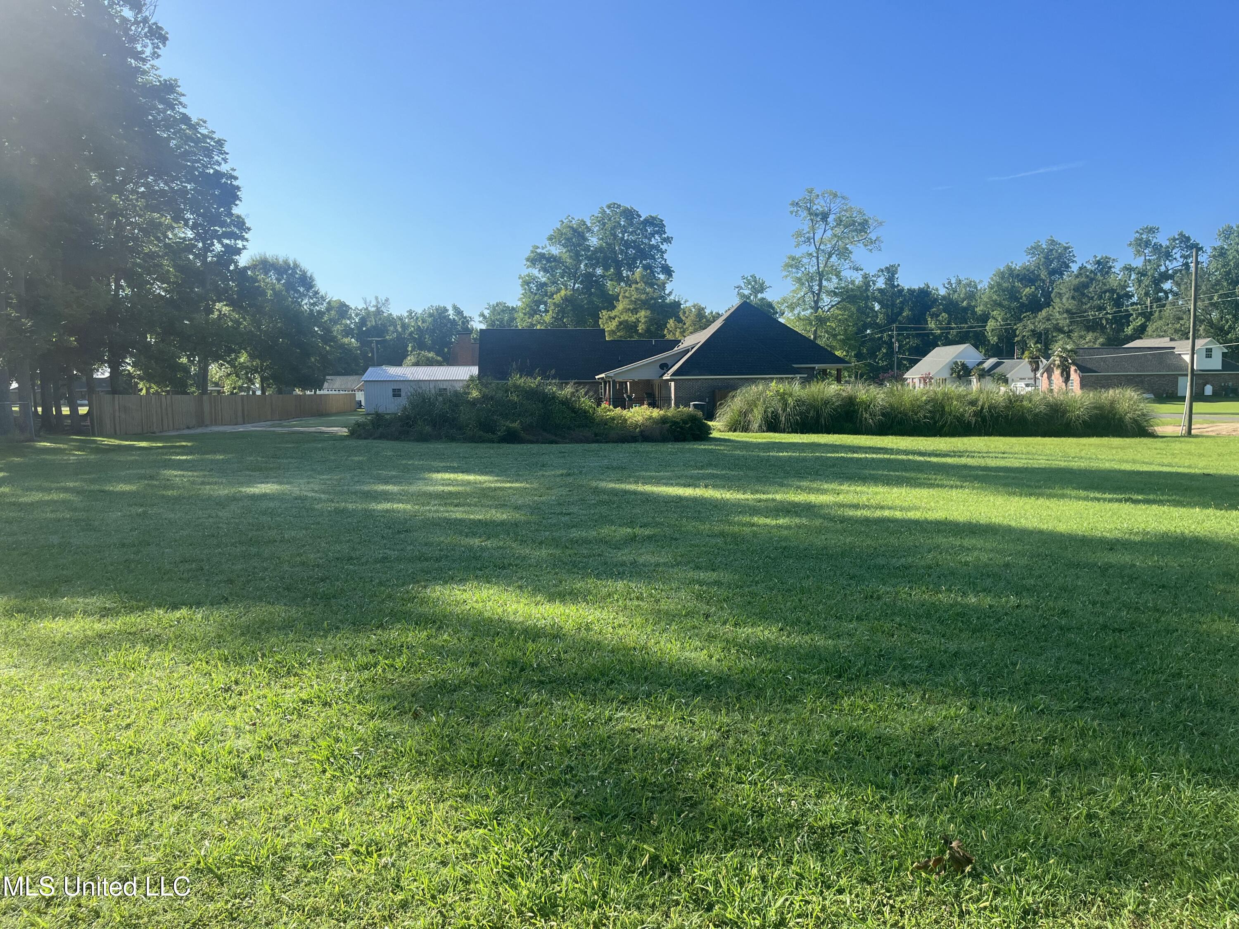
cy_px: 464
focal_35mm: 26
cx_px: 620
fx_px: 931
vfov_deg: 53.1
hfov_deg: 67.3
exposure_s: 1/2222
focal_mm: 5.1
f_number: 1.6
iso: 50
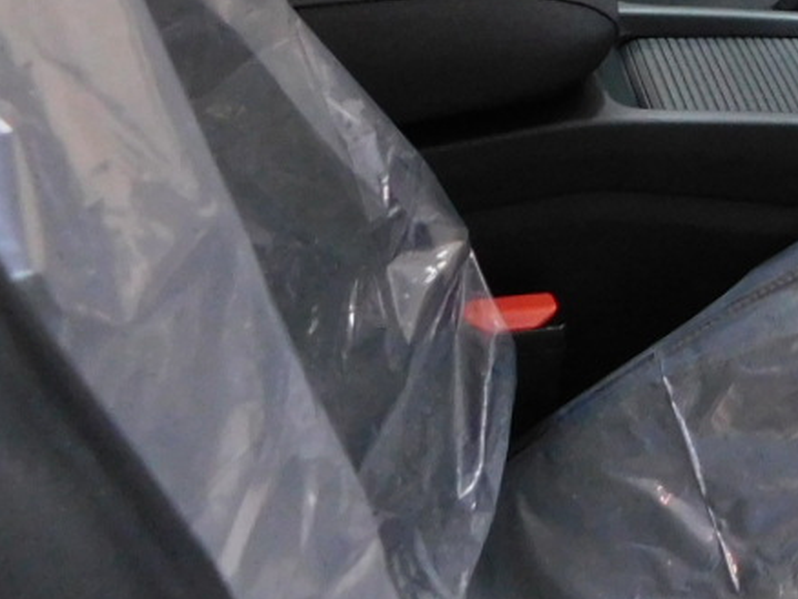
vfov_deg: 16.7
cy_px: -149
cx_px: 1164
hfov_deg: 20.3
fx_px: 1938
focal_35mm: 84
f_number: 3
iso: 400
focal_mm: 4
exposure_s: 1/10
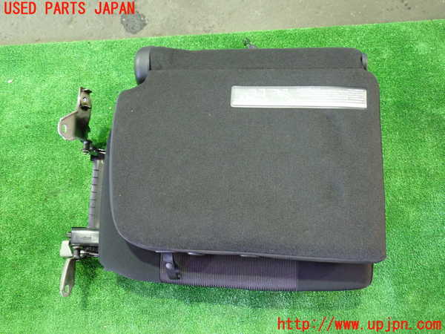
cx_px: 222
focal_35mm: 30
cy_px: 167
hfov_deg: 60.0
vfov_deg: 46.8
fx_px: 386
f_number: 2.3
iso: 800
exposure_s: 1/15
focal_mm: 5.4
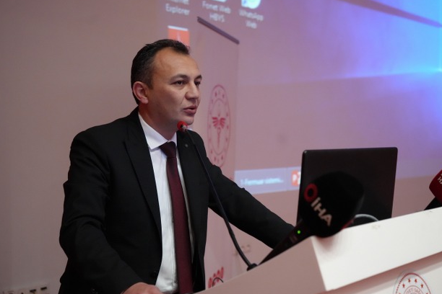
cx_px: 229
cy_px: 143
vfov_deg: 29.9
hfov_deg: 43.6
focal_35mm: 45
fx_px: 552
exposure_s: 1/160
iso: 8000
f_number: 4
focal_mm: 43
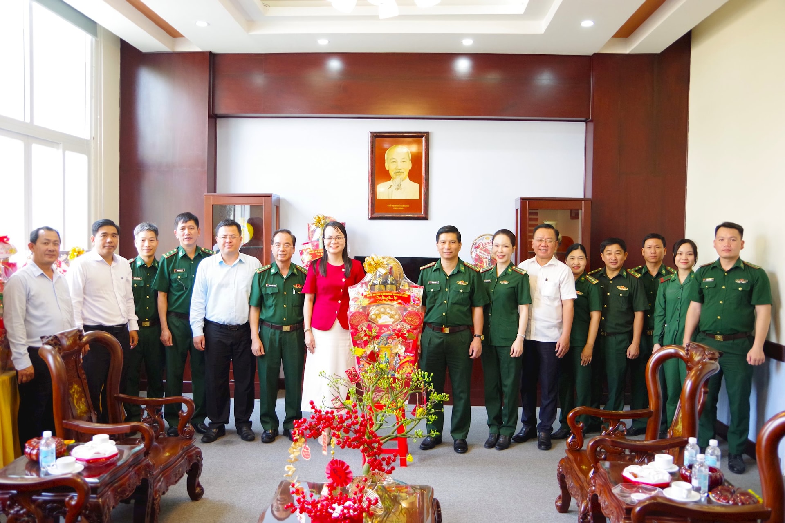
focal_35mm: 31
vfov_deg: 42.3
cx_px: 392
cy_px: 262
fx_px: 676
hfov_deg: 60.3
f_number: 4
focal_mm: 21
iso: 1600
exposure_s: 1/60
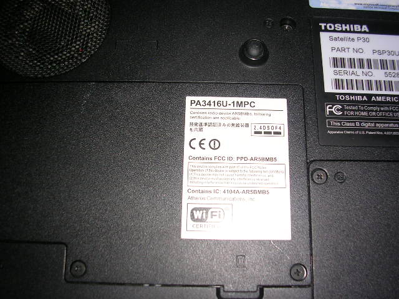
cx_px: 200
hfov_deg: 49.0
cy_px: 150
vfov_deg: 37.7
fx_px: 438
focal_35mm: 38
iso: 50
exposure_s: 1/60.1
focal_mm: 5.8
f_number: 2.8
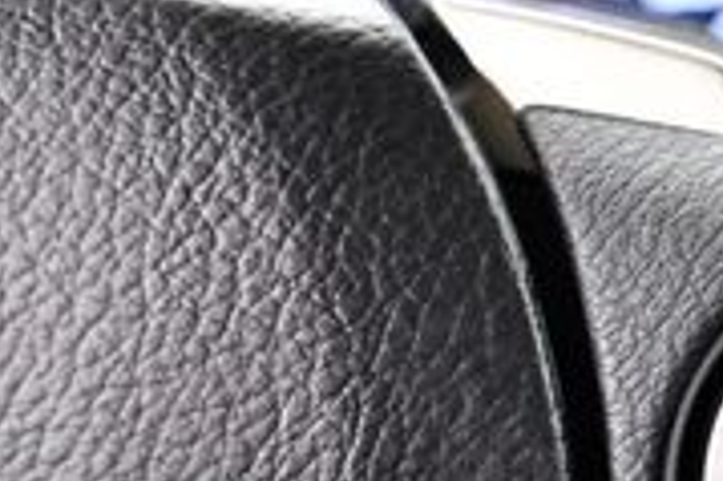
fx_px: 2588
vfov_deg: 10.4
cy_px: 586
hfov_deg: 14.5
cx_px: 1163
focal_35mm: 129
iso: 3600
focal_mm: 18
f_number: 3.5
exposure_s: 1/60
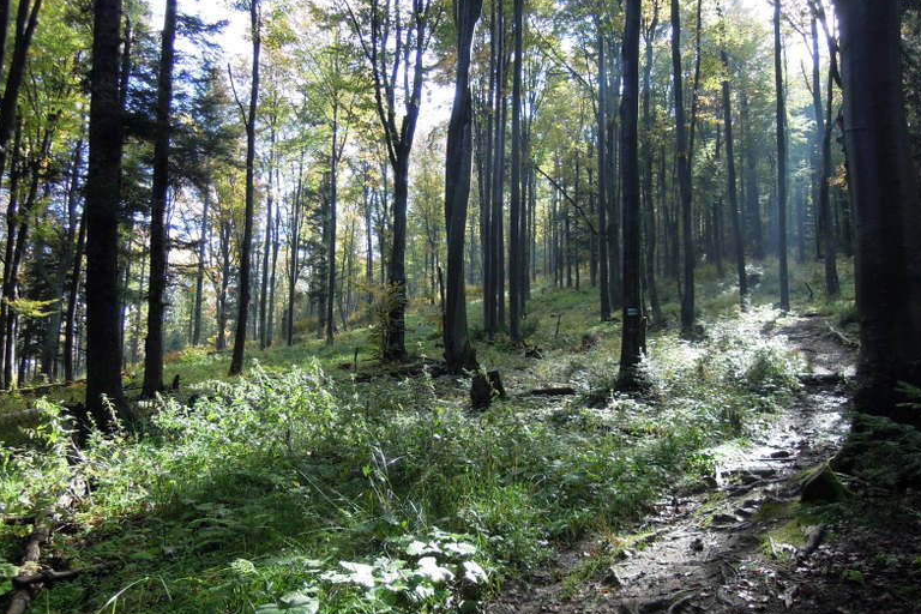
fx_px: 665
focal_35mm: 26
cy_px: 336
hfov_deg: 69.4
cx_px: 475
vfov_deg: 49.5
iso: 200
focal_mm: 4.3
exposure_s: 1/640
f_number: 1.8
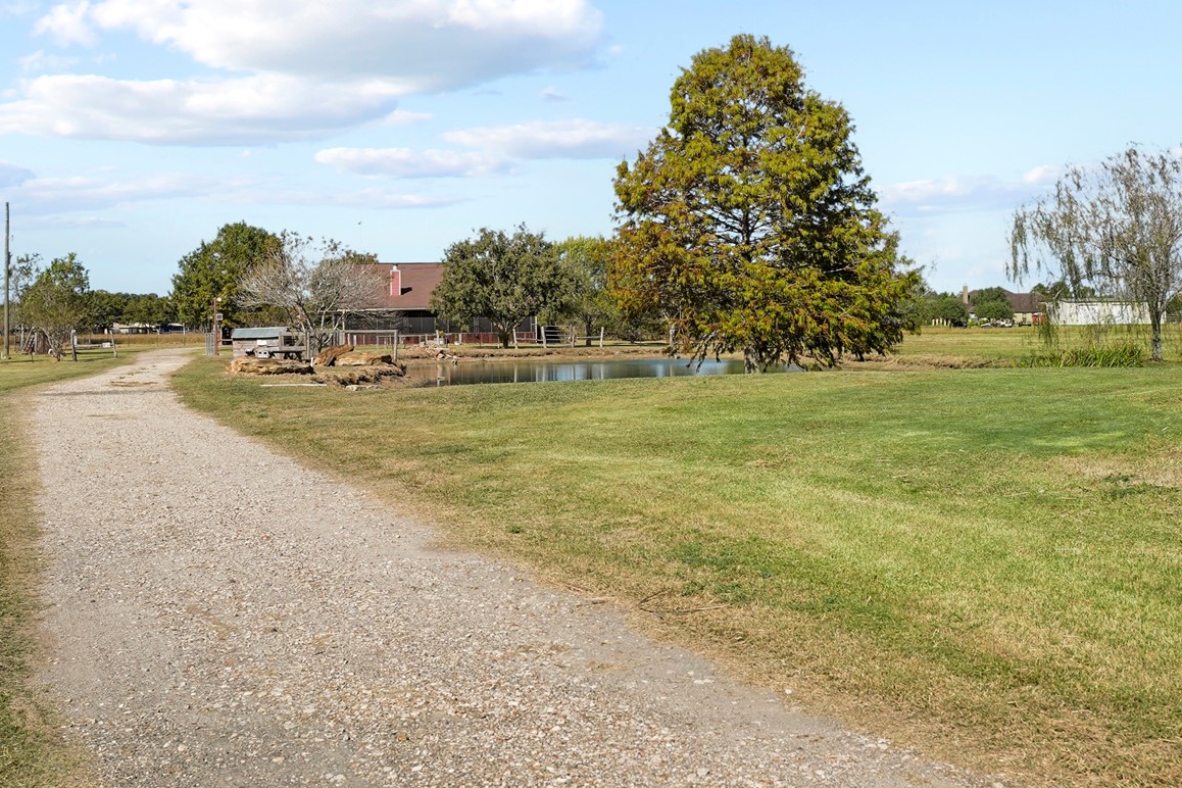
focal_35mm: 45
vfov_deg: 29.8
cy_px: 314
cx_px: 660
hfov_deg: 43.5
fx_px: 1477
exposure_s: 1/1000
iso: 320
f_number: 5.6
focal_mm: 24
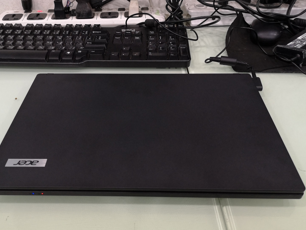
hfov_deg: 53.8
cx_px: 136
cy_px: 122
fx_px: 301
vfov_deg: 41.8
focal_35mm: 34
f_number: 1.8
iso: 400
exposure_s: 1/100
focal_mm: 3.95
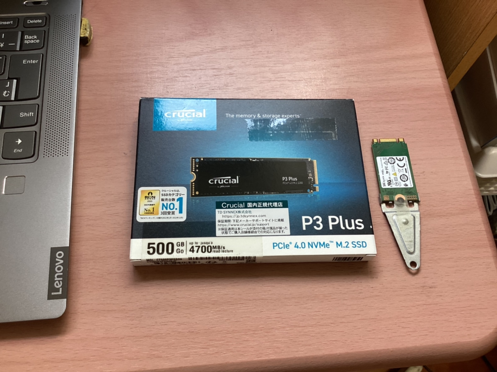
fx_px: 445
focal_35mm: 31
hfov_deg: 58.4
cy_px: 186
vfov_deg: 45.4
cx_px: 248
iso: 80
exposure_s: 1/50
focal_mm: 3.3
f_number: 2.4
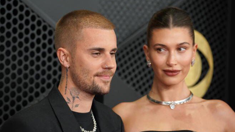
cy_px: 74
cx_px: 118
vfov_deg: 6.2
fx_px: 1228
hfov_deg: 10.9
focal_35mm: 197
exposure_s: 1/500
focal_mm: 187
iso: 5000
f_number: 5.6
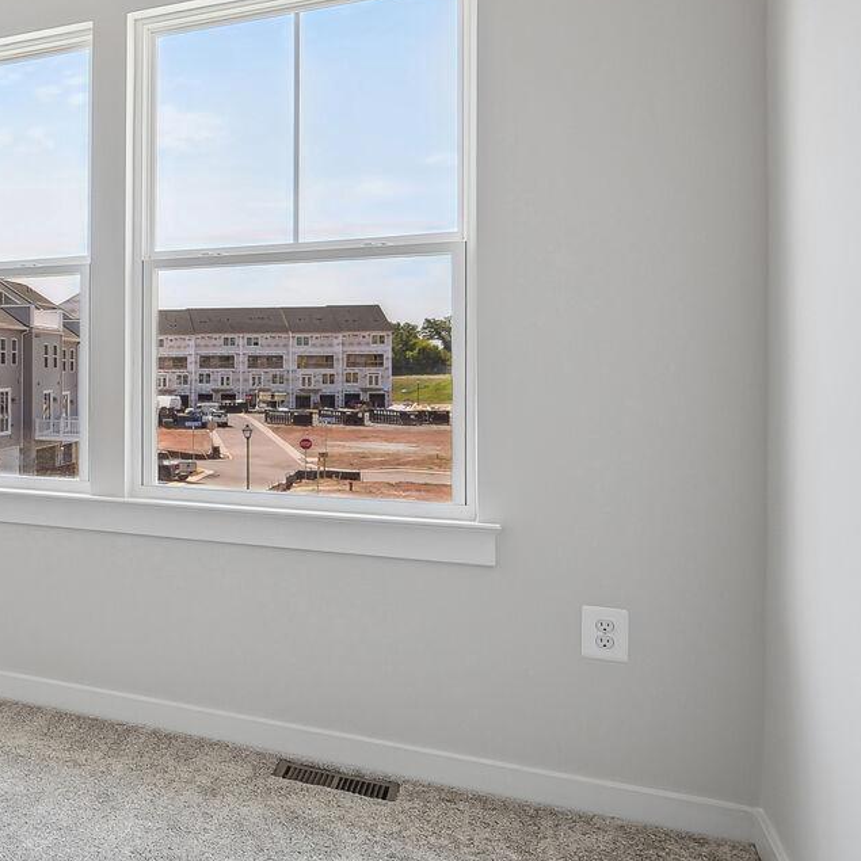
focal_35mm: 37
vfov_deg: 44.9
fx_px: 1041
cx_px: -247
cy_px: 416
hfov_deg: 33.4
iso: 200
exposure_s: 1/30
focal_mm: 16
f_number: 8
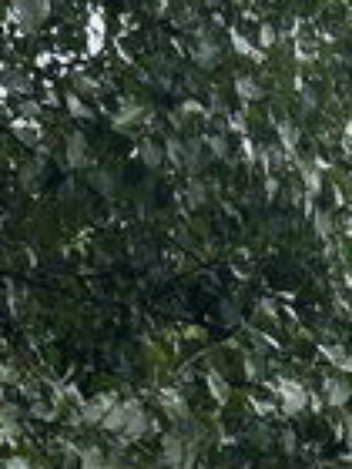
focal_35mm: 127
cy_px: 824
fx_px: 1722
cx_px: 379
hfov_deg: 11.5
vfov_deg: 13.9
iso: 50
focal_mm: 5.7
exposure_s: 1/1344
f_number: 1.5
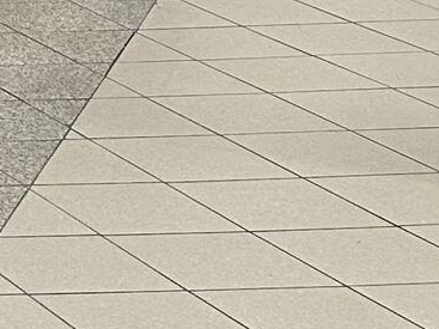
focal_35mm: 170
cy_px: -748
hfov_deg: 8.5
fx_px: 2155
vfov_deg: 7.4
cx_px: -1091
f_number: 1.78
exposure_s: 1/120
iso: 80
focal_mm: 6.86
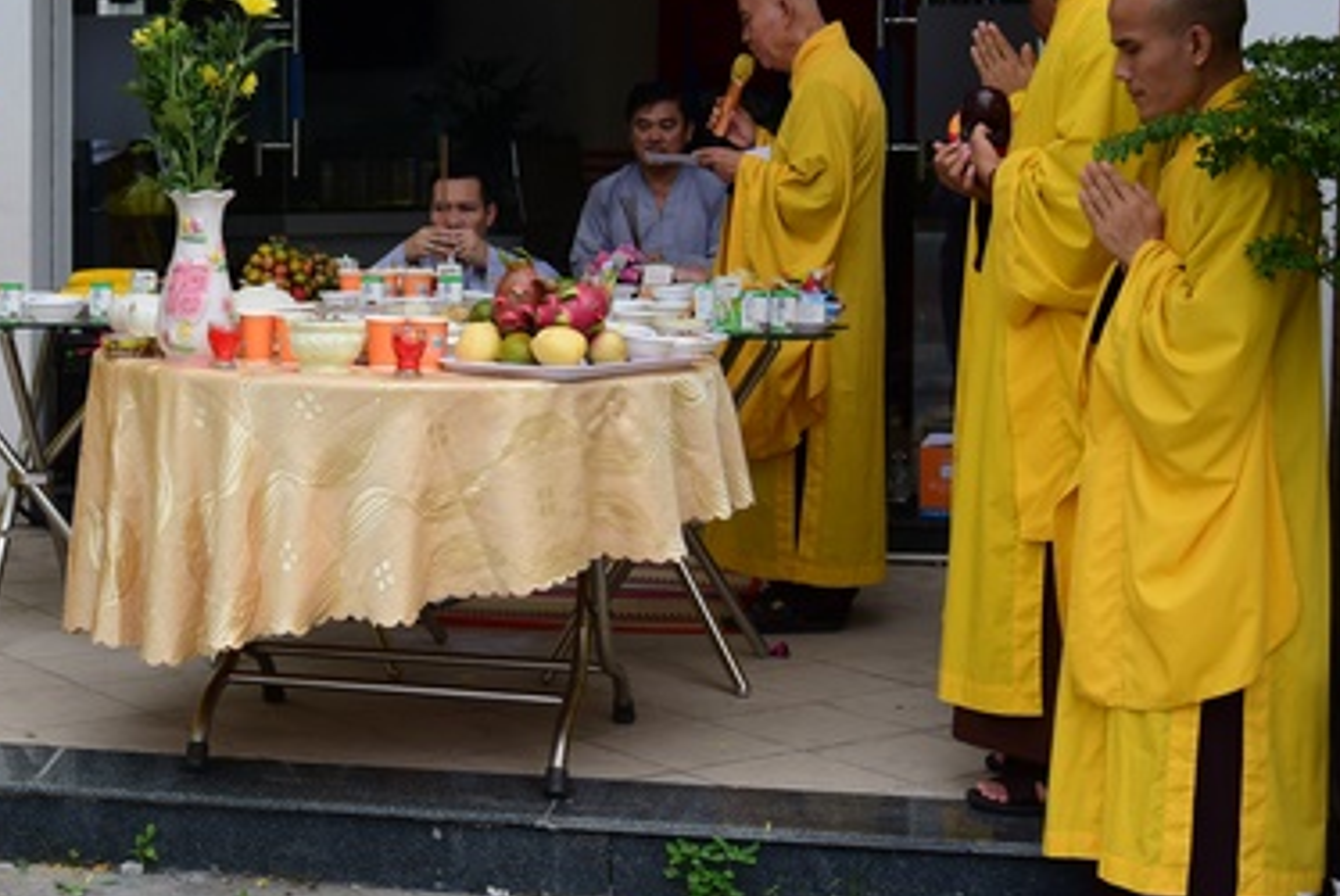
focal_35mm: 66
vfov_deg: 20.5
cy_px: 265
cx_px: 251
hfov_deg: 29.7
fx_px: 2458
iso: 320
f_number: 4
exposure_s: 1/1250
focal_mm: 38
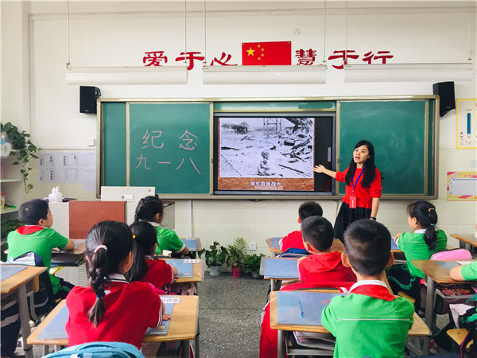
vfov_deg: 48.2
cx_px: 238
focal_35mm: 29
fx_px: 400
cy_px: 179
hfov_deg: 61.7
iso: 32
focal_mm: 4.15
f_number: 2.2
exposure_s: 1/33
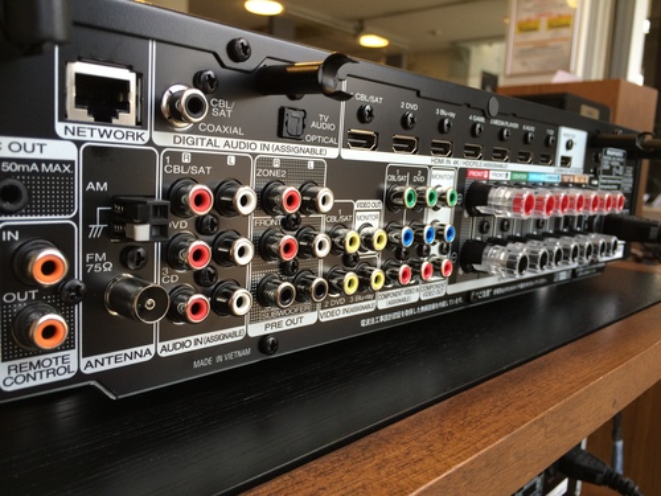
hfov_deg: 61.7
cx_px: 330
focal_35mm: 29
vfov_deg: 48.2
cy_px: 248
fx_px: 554
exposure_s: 1/120
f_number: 2.2
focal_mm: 4.15
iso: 64
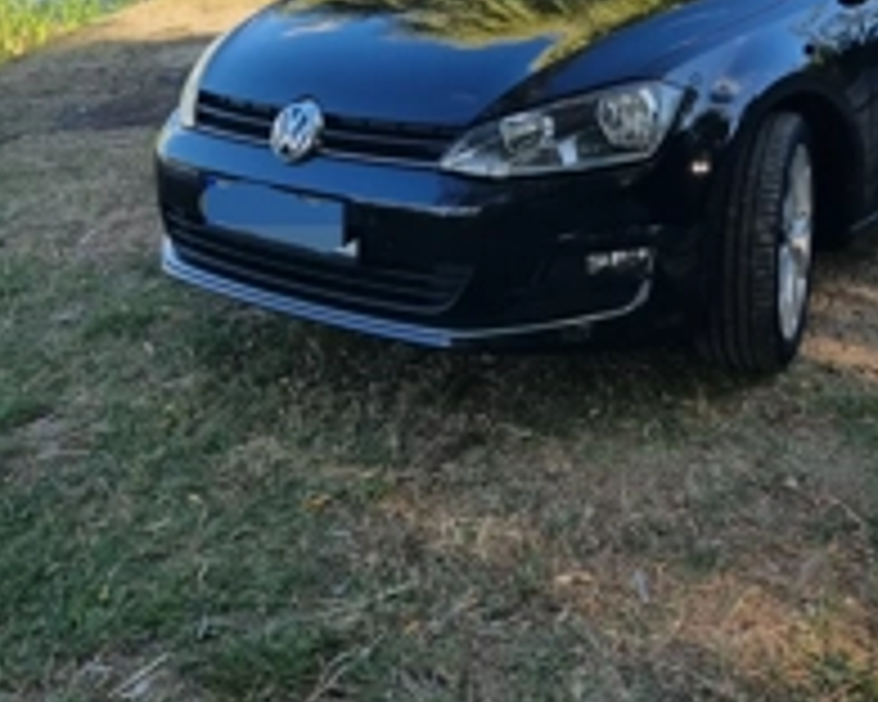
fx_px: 1351
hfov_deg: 35.6
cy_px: -122
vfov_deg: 26.2
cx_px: 603
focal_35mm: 52
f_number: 1.8
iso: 50
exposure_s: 1/1111
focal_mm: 5.4
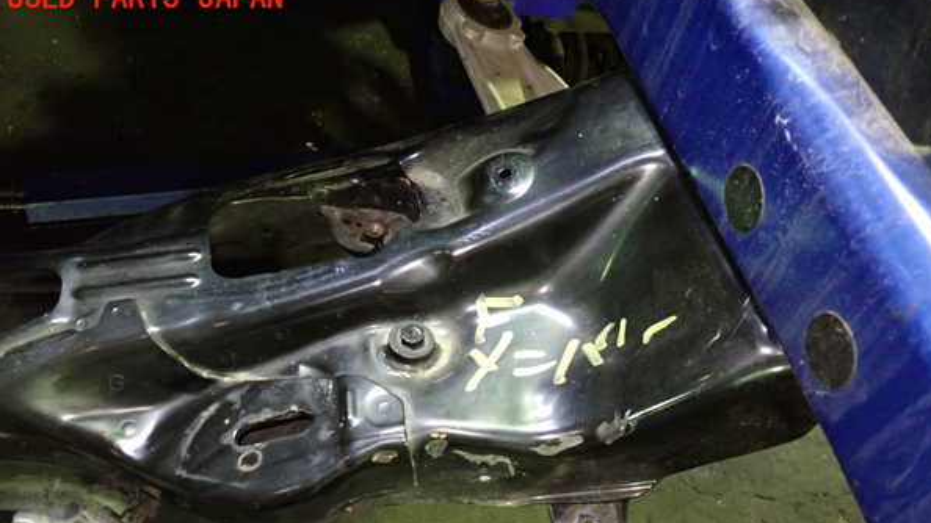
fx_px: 815
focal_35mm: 33
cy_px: 330
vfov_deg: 35.4
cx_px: 469
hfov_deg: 59.5
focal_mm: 5.4
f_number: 2.3
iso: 800
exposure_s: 1/15
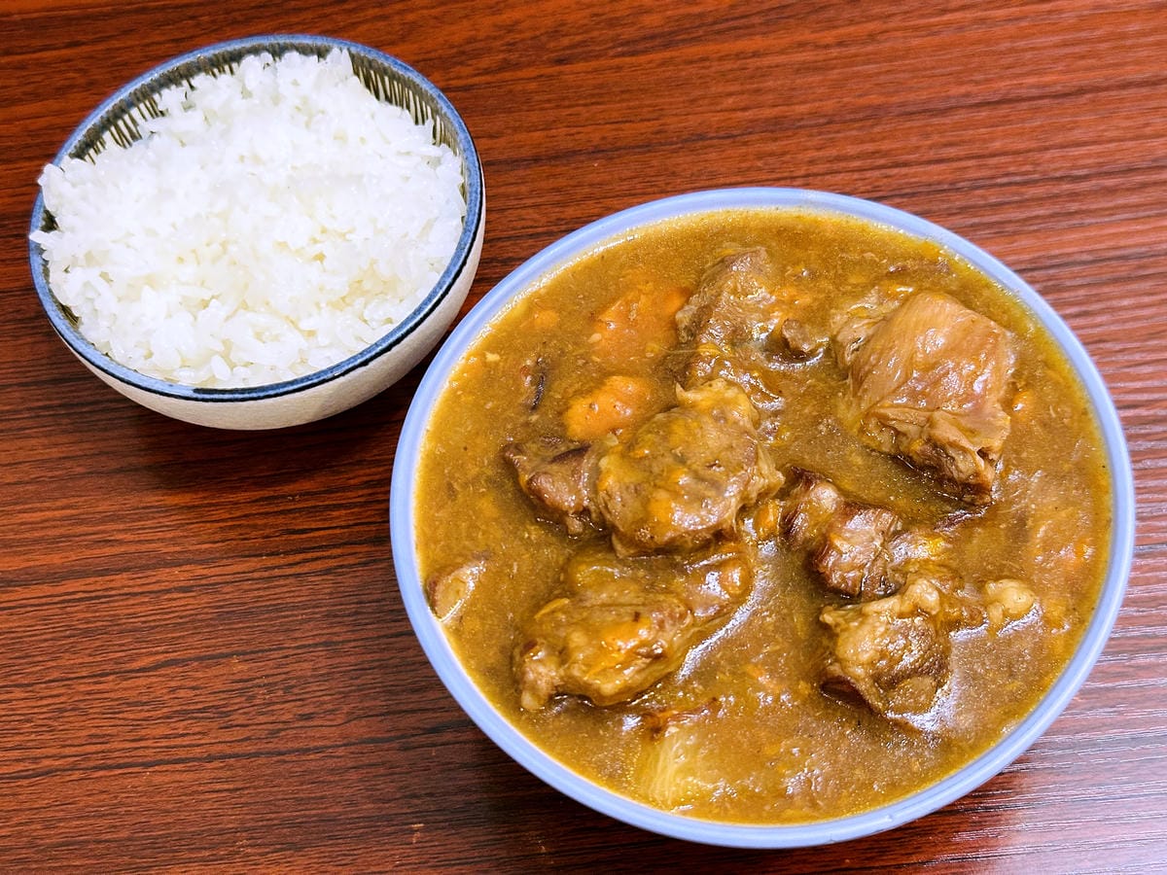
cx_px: 584
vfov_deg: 30.3
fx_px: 1618
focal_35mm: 48
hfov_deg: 39.7
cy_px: 438
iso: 250
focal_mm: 6.86
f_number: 1.78
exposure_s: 1/40
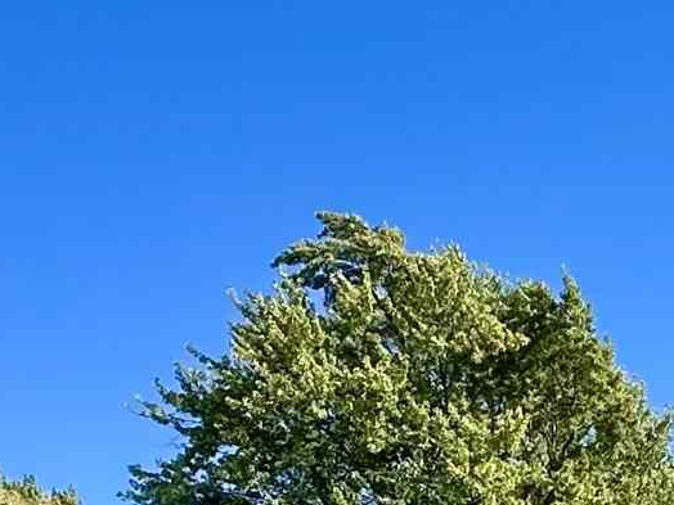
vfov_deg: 16.2
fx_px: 1597
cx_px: 900
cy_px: 792
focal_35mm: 82
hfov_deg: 21.4
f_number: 2.2
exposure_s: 1/749
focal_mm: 2.22
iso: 40
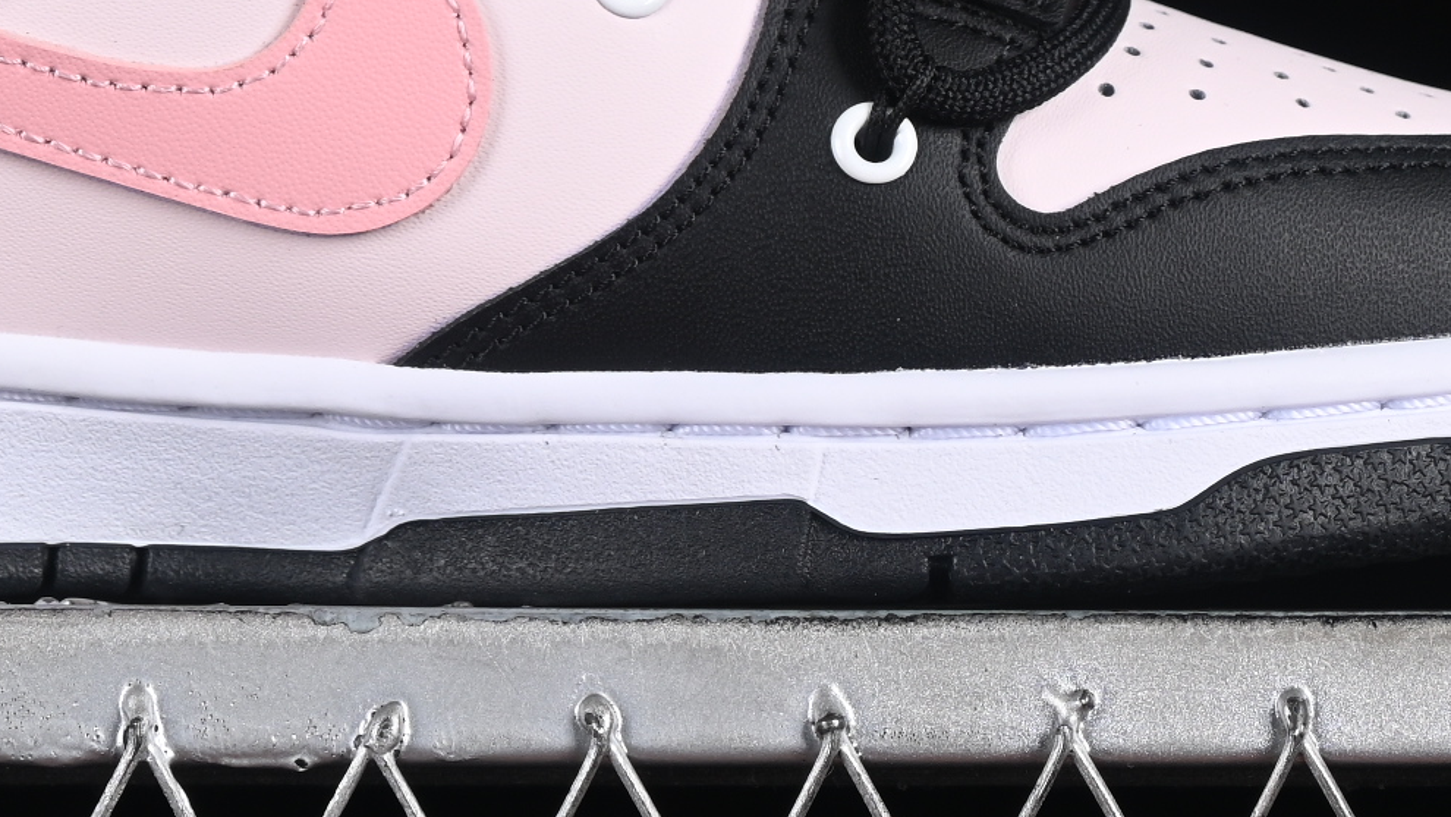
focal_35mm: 221
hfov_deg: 9.7
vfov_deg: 5.5
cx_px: 333
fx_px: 8503
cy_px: -229
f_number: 6.3
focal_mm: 50
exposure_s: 1/60
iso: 160
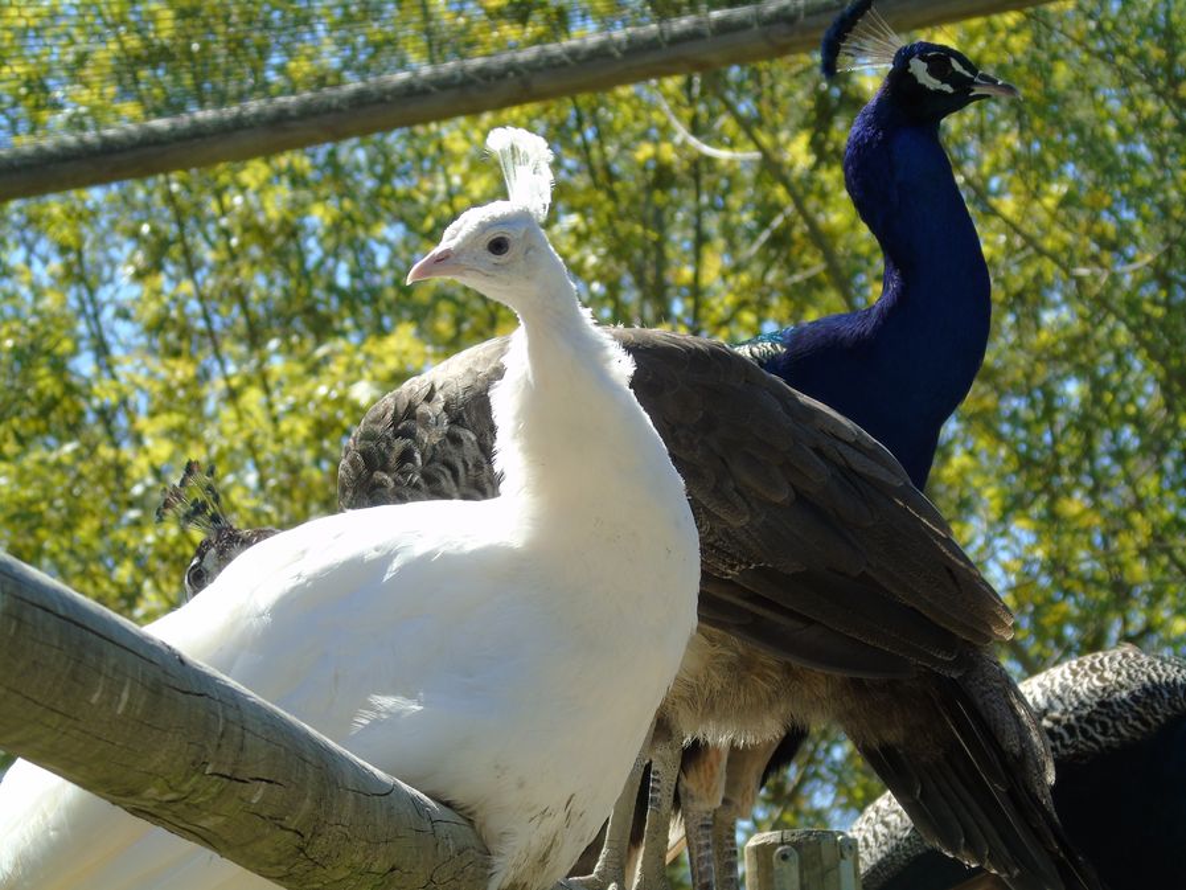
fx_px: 7264
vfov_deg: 7.0
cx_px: 593
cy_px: 445
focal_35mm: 212
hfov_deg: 9.3
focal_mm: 38
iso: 80
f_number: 4.7
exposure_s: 1/250
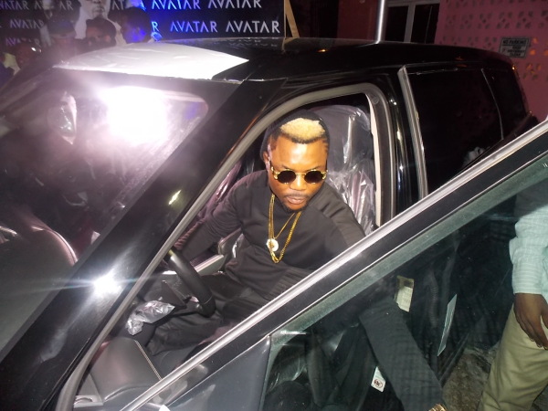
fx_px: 364
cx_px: 274
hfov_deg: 73.9
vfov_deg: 58.9
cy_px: 206
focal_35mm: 23
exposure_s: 1/30
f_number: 3.1
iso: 200
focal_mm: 4
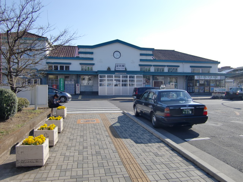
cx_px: 122
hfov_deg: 63.4
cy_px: 91
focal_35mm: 28
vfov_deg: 49.7
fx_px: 197
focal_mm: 4.9
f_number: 7
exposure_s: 1/160
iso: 64
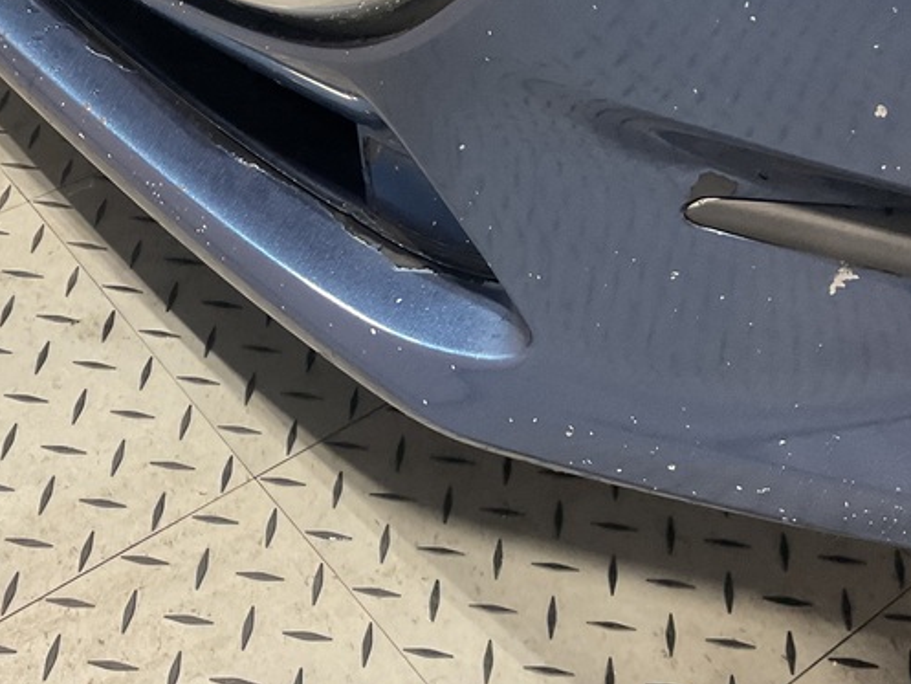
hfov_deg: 34.3
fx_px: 1474
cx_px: 400
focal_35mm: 56
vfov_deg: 26.1
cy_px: 284
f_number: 1.8
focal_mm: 3
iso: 160
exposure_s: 1/60
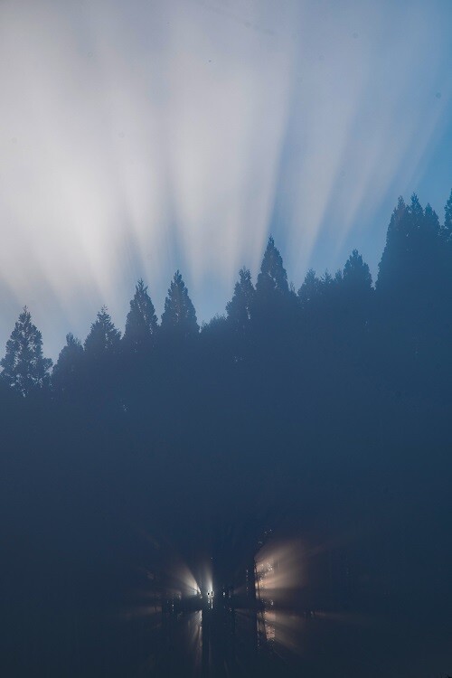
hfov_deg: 13.0
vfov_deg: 19.5
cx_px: 226
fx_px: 1977
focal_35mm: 105
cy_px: 339
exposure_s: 1/160
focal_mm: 105
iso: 100
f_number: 11
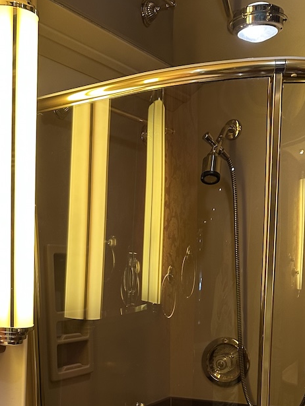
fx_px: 610
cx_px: 97
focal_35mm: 52
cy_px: 400
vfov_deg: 33.8
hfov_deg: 27.9
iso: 160
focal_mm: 6.86
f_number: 1.78
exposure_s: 1/60
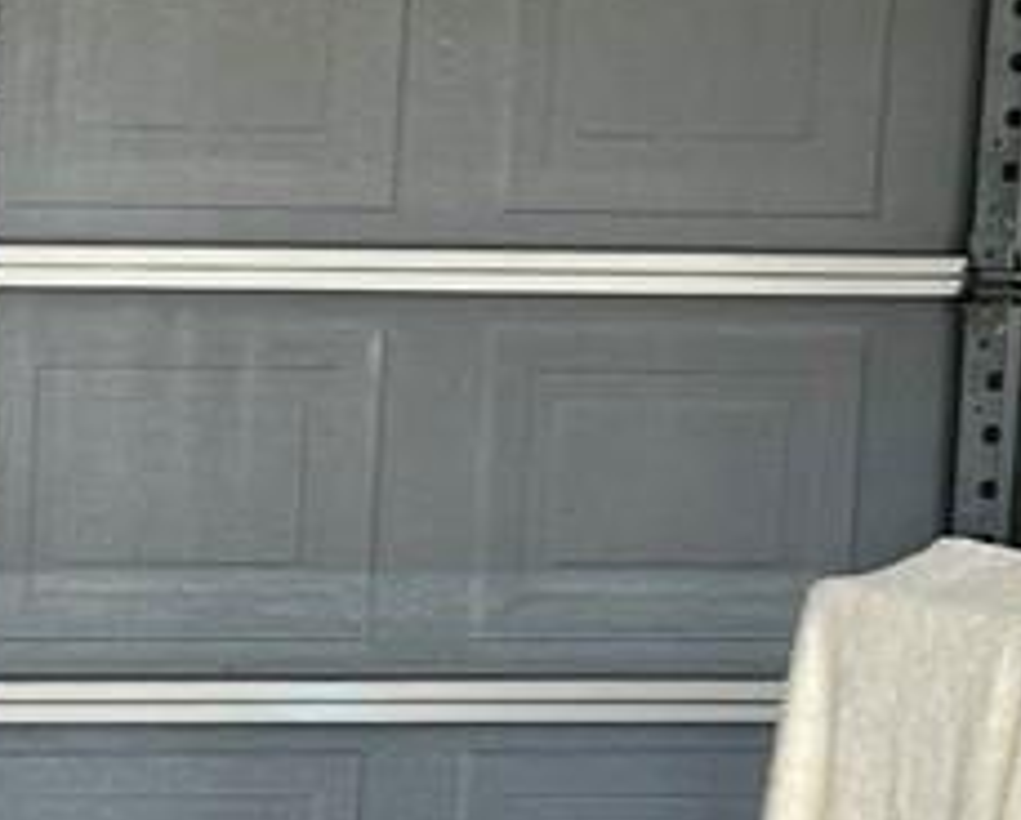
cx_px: -1137
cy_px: 365
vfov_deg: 8.8
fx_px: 5358
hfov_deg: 10.0
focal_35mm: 177
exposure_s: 1/121
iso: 40
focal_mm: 5.7
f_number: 1.5
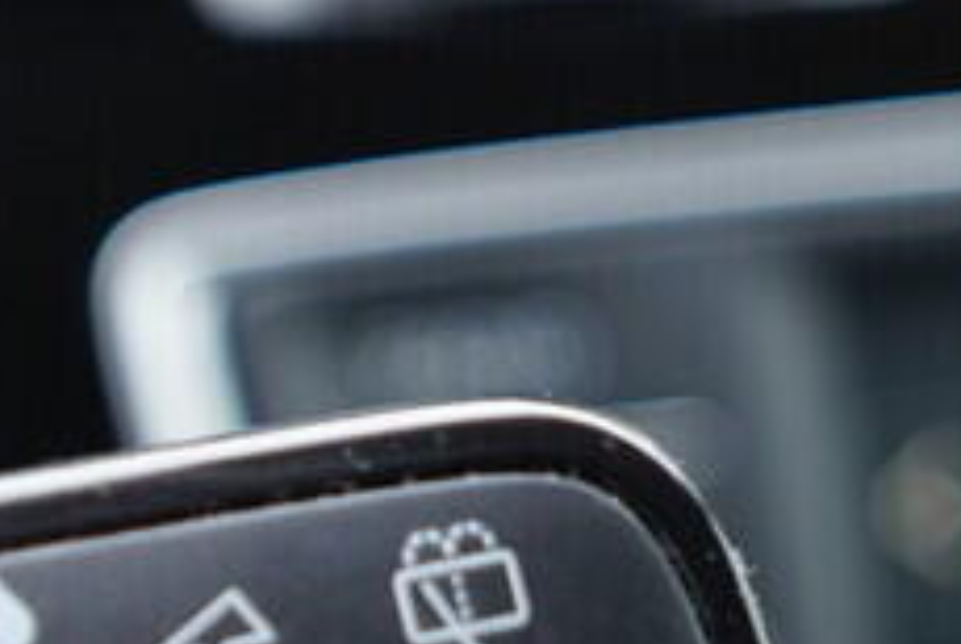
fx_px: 4276
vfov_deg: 8.5
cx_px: -318
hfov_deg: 12.4
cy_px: 822
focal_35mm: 160
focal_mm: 24
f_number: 2.8
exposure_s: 1/40
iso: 320
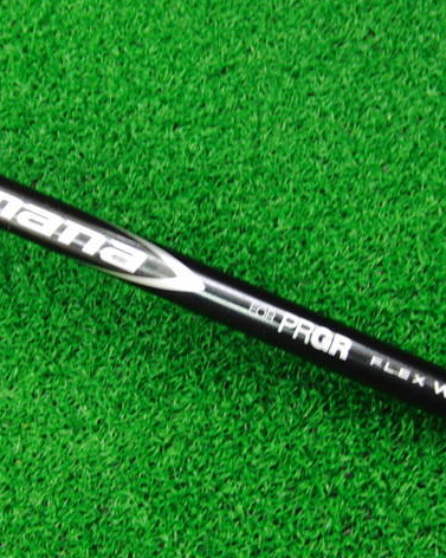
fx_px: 809
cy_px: 277
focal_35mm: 49
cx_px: 182
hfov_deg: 30.7
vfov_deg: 38.1
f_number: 3.6
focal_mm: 6.42
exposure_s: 1/25
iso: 400
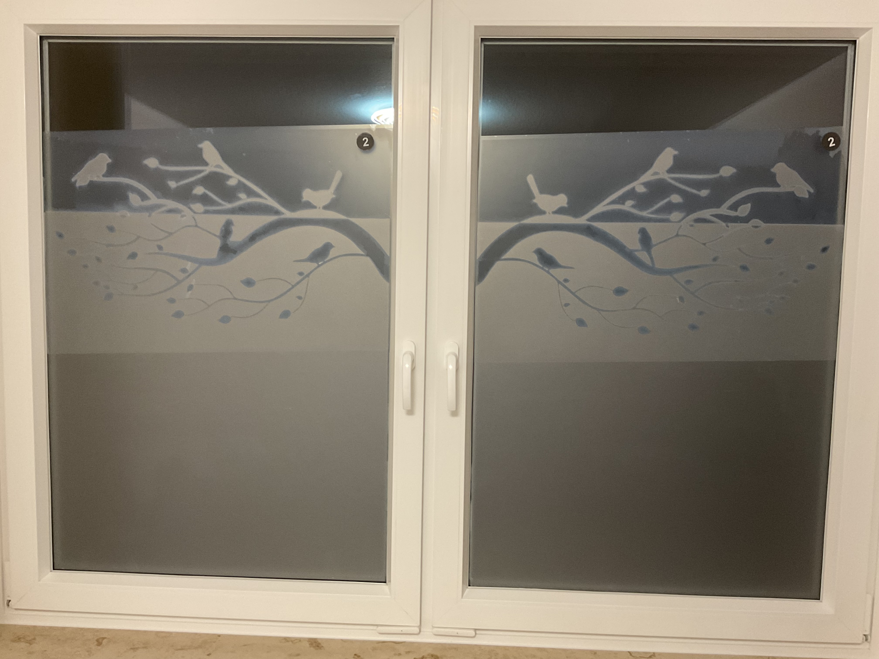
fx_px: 736
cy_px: 330
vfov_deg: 48.2
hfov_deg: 61.7
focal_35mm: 29
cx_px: 440
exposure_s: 1/40
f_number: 1.8
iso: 200
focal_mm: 3
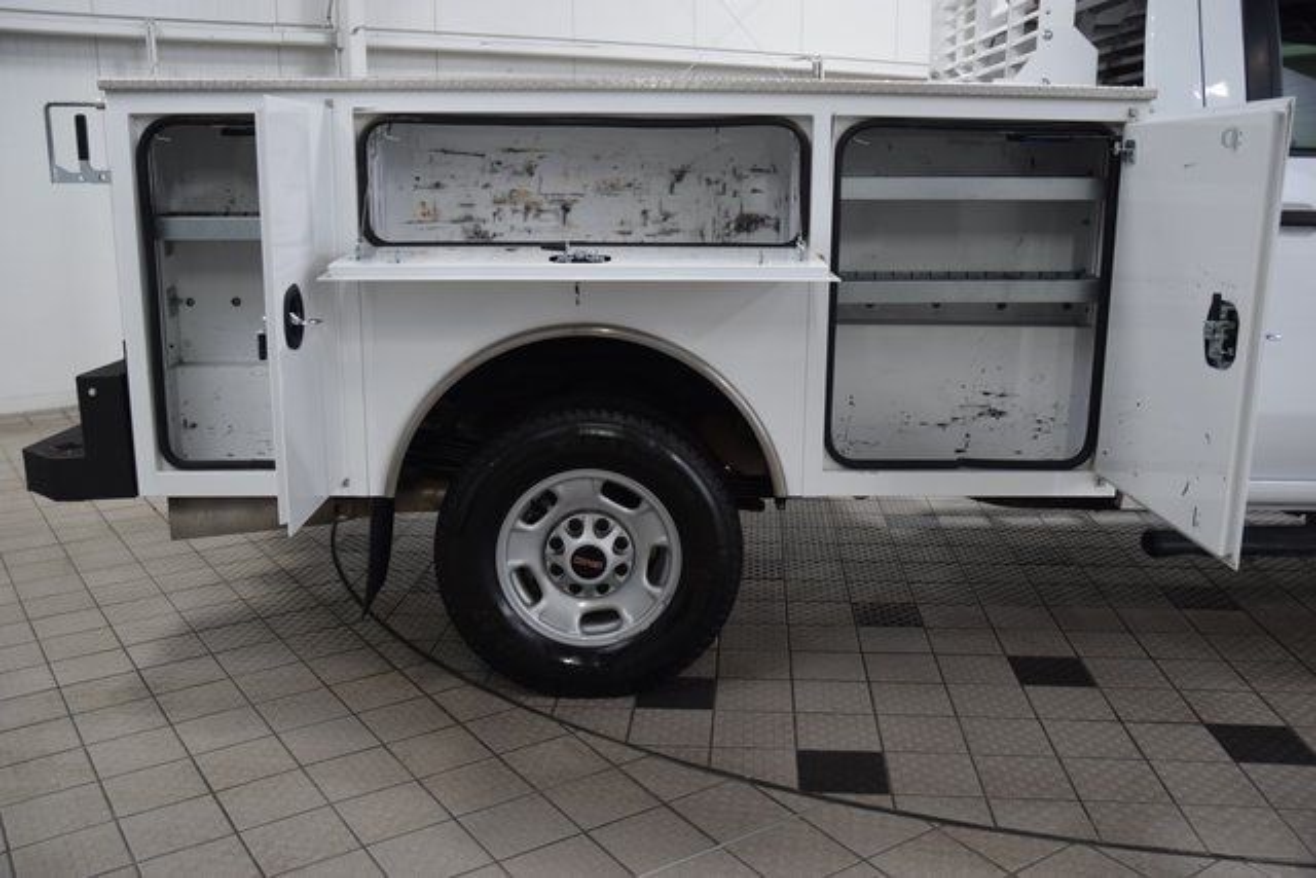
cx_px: 658
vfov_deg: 40.0
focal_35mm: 33
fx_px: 1207
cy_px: 439
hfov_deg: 57.2
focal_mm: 22
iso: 800
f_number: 3.8
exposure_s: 1/60
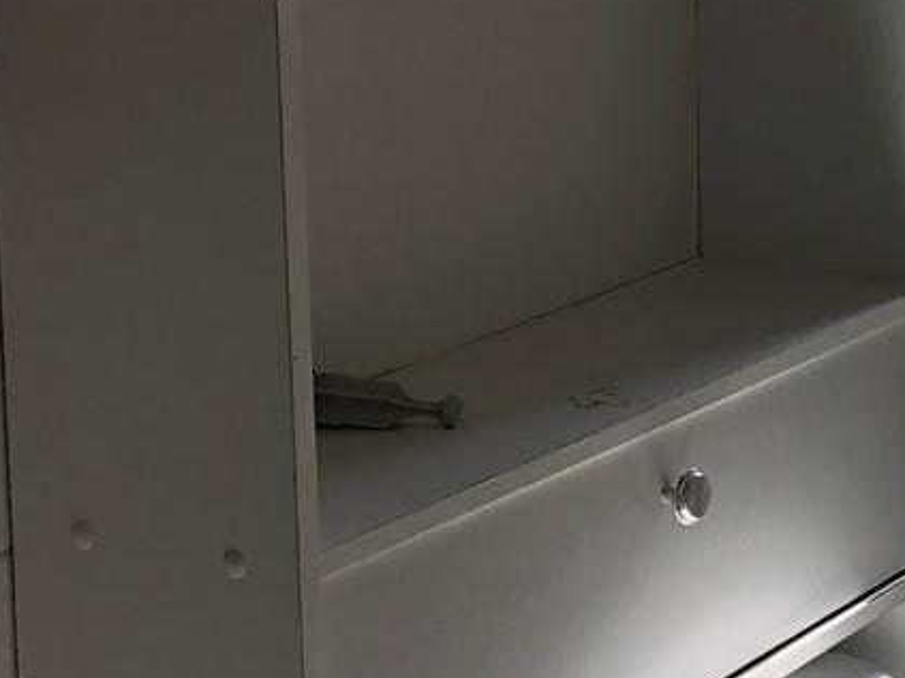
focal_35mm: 106
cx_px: 1337
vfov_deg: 13.7
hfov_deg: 16.9
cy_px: -66
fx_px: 2770
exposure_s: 1/199
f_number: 1.8
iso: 20
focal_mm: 4
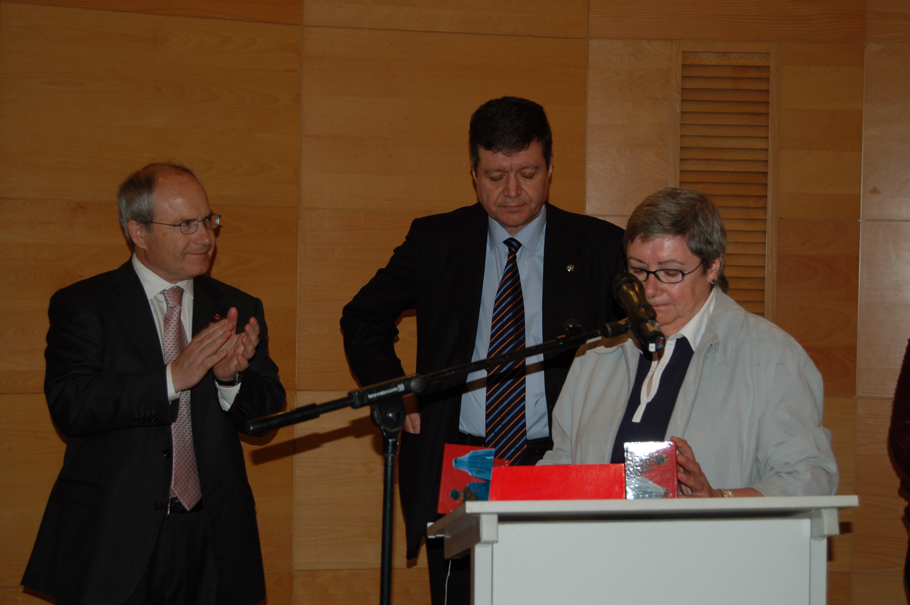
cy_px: 302
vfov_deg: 21.5
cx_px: 455
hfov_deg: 31.9
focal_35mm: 63
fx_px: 1591
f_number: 5.3
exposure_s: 1/60
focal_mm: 42
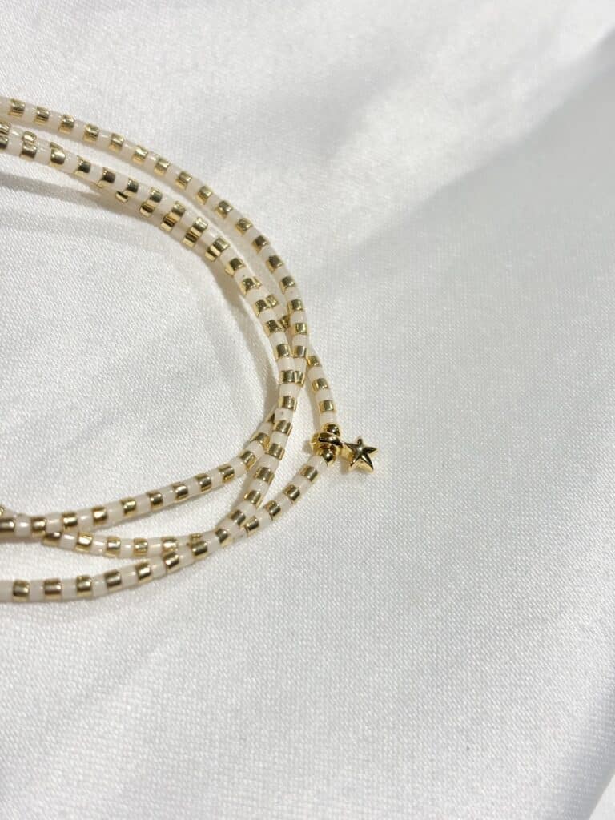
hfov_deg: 28.0
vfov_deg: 36.8
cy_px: 410
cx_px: 308
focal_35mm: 52
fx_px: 1232
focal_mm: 5.96
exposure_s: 1/374
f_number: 1.6
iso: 32
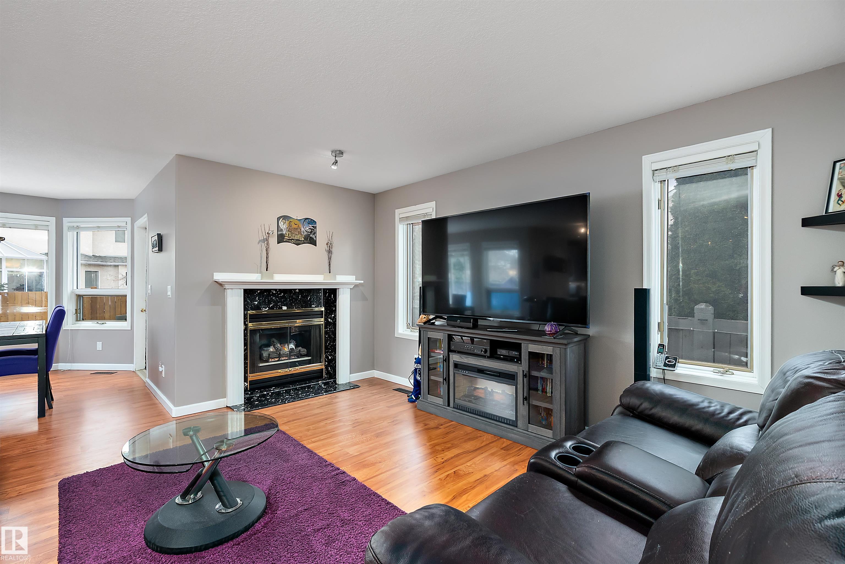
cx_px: 422
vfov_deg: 73.8
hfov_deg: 96.7
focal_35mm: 16
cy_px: 282
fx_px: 376
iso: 640
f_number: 8
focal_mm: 16
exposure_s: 1/8
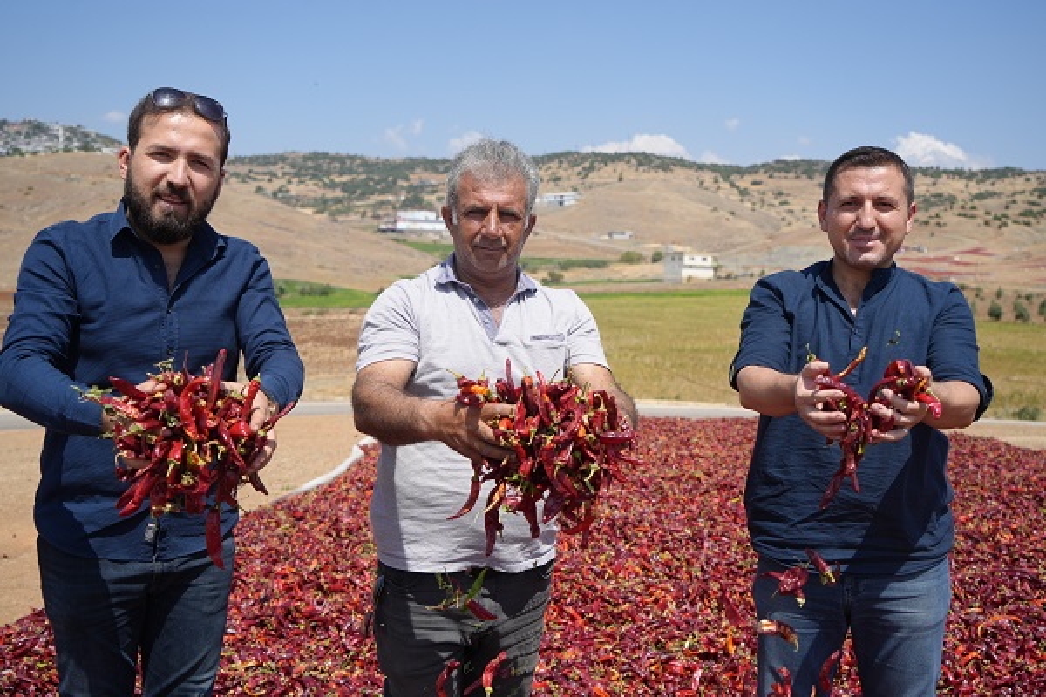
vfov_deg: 36.9
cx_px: 523
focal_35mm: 36
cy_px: 348
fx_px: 1046
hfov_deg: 53.1
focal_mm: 36
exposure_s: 1/800
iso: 100
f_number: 5
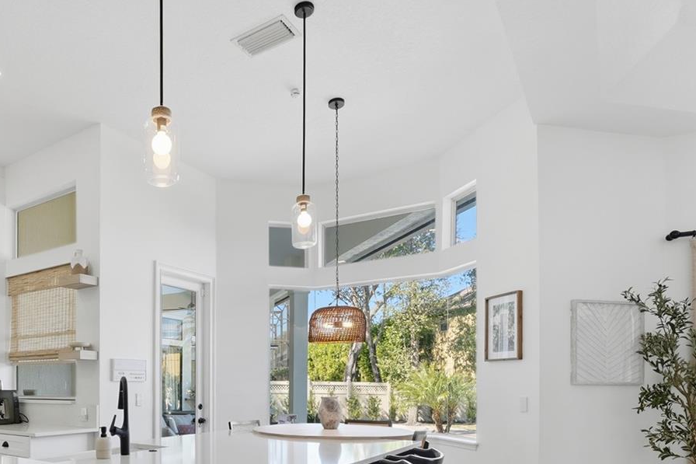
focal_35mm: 25
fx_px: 483
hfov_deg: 68.4
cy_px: 394
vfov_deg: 47.4
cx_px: 203
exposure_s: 1/320
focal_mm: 14
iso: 250
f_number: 6.3
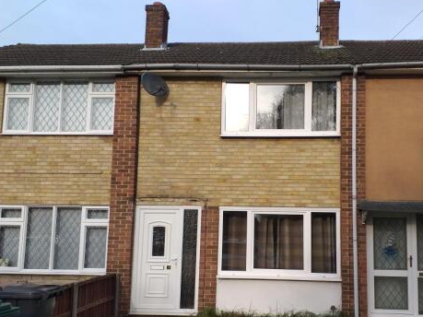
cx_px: 257
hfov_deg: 54.9
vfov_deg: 42.7
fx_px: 403
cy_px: 189
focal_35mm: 33
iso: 40
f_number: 1.9
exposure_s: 1/810
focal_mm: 3.6
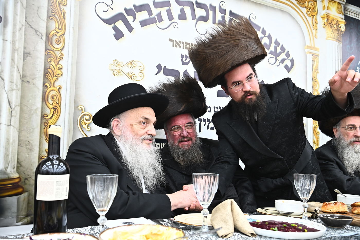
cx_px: 180
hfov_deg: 55.8
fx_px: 340
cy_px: 120
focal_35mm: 34
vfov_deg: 38.8
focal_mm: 34
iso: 1600
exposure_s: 1/160
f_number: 5
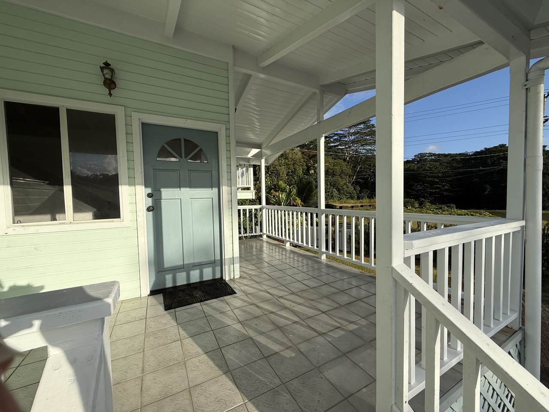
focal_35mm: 14
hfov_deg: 102.1
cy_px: 206
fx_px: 222
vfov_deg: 85.7
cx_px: 274
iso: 50
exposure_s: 1/2165
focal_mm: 2.22
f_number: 2.2
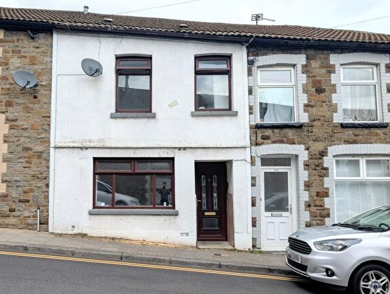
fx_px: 327
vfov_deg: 48.3
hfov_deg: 61.1
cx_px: 156
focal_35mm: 29
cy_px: 150
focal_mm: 6.9
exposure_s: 1/752
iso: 22
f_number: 1.68
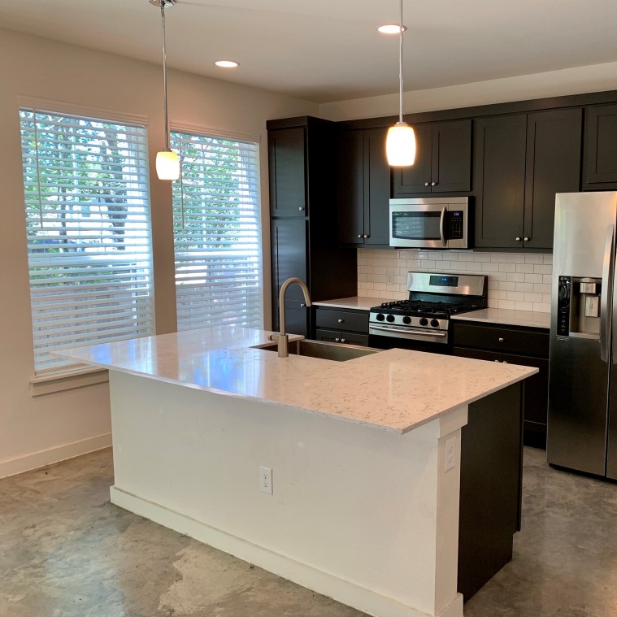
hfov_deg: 51.5
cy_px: 306
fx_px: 625
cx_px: 413
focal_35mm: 31
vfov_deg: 52.5
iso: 80
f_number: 1.8
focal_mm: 4.25
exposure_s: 1/60
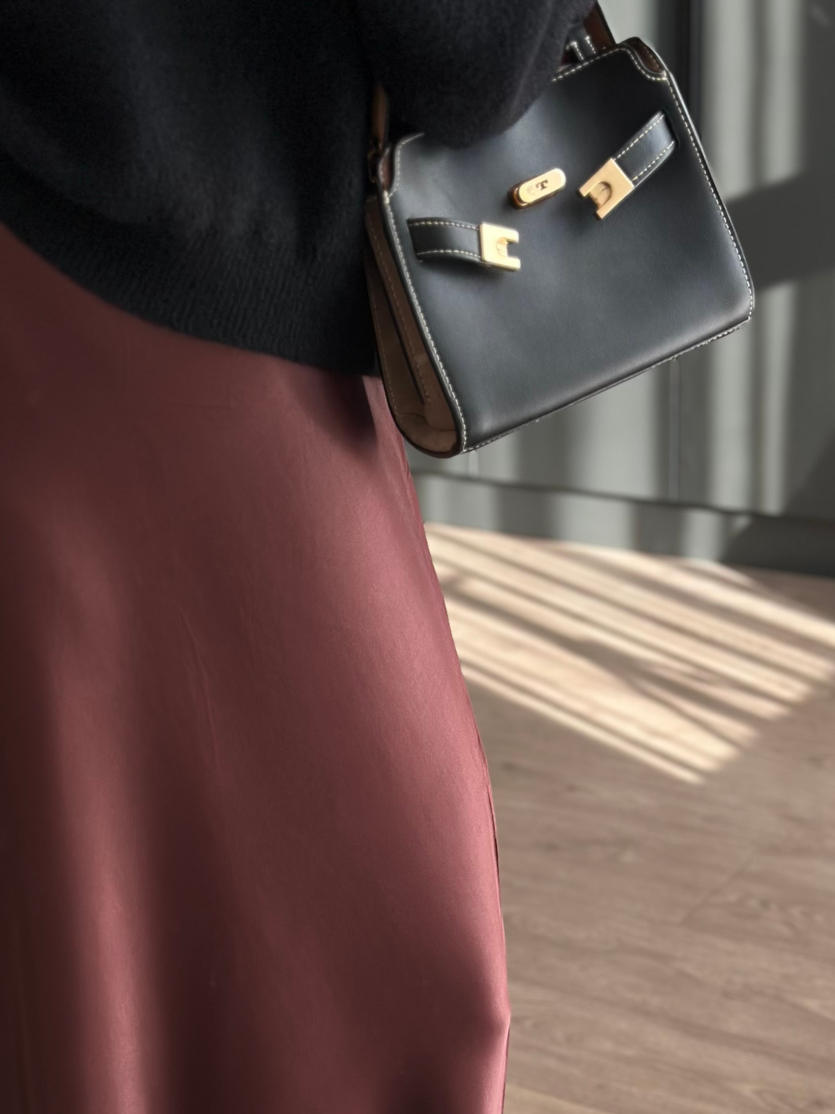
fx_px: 2284
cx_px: 240
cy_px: 791
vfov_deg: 27.1
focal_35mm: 71
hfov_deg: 20.6
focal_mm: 6.86
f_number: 1.78
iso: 80
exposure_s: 1/223
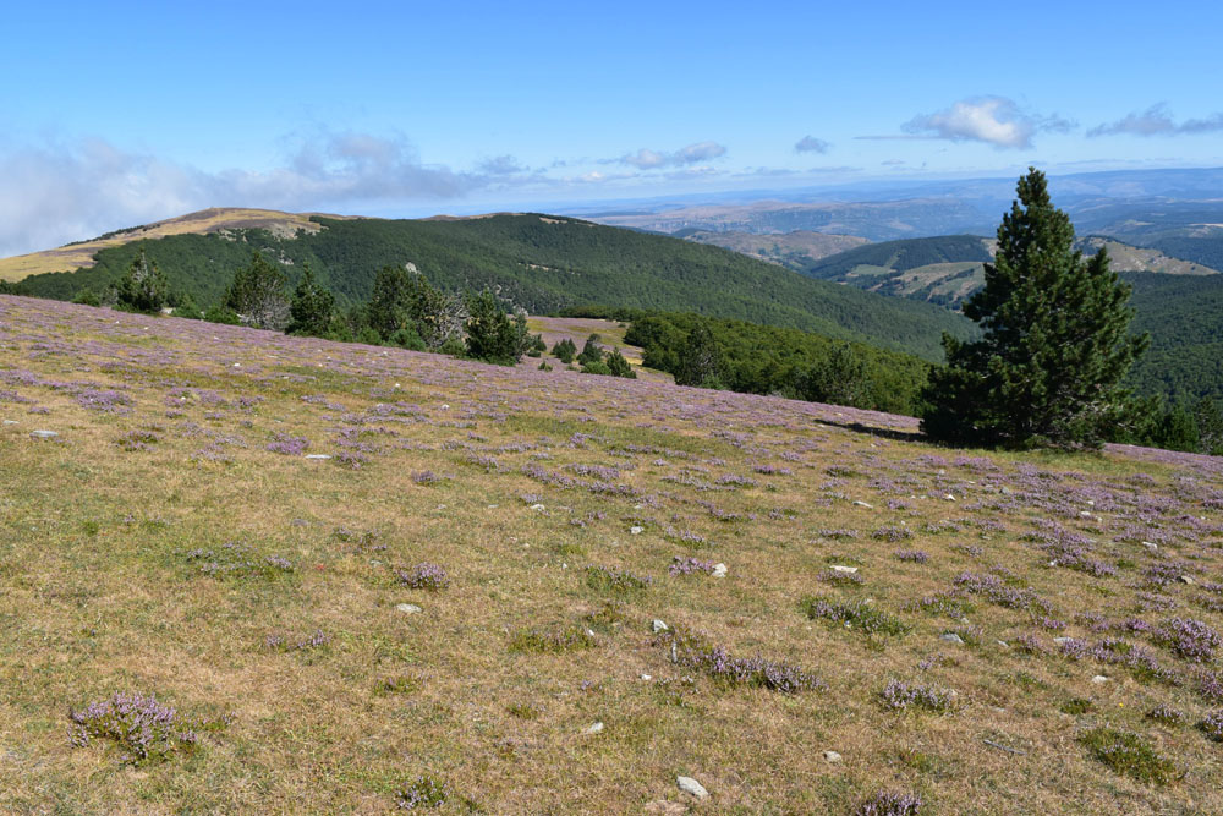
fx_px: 917
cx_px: 612
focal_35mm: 27
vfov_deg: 47.9
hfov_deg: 67.4
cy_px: 408
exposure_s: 1/400
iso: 400
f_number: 13
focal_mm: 18
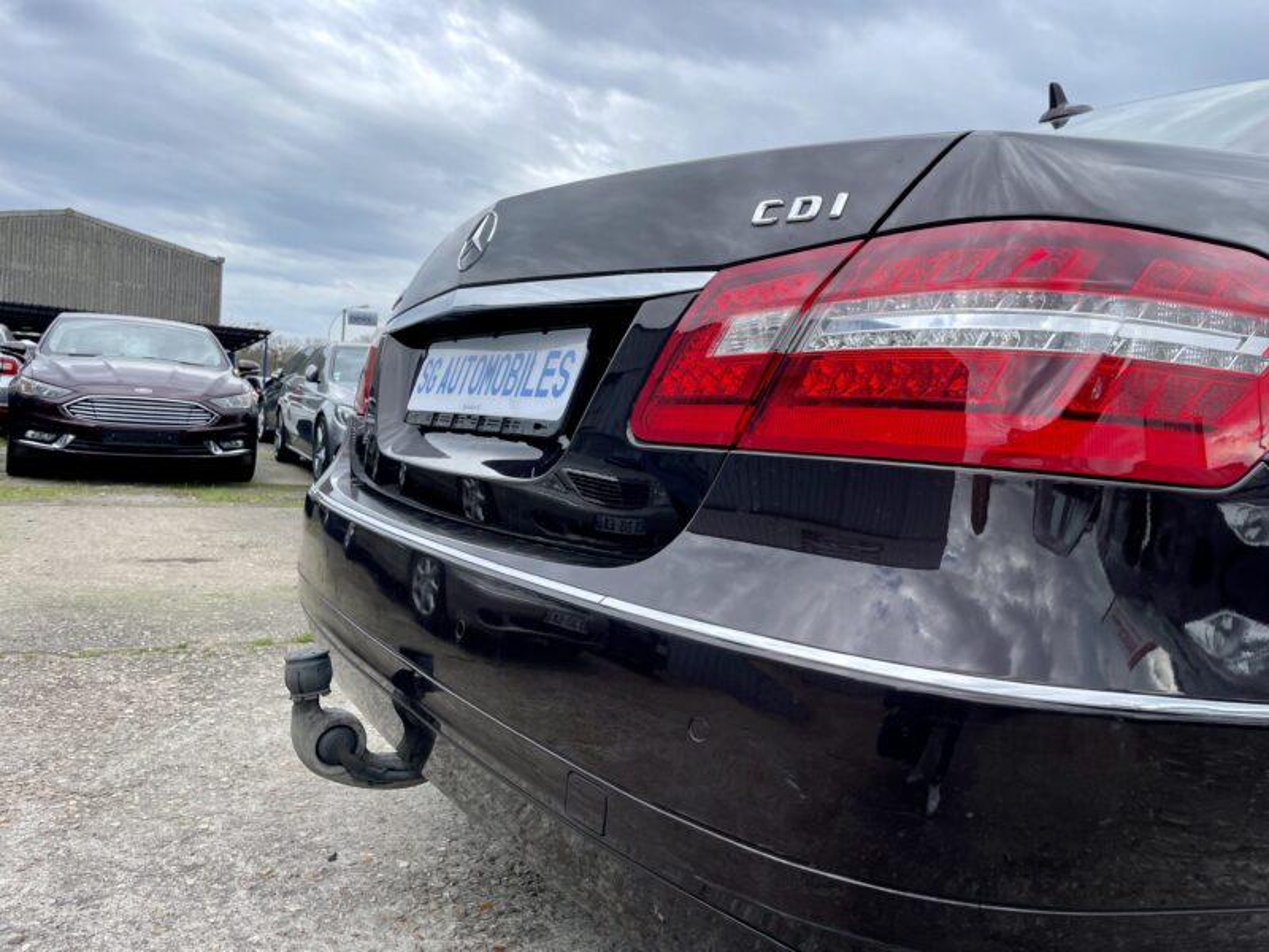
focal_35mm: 26
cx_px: 634
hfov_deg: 67.3
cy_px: 476
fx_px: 953
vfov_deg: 53.1
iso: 32
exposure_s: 1/1052
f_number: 1.6
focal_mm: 4.2
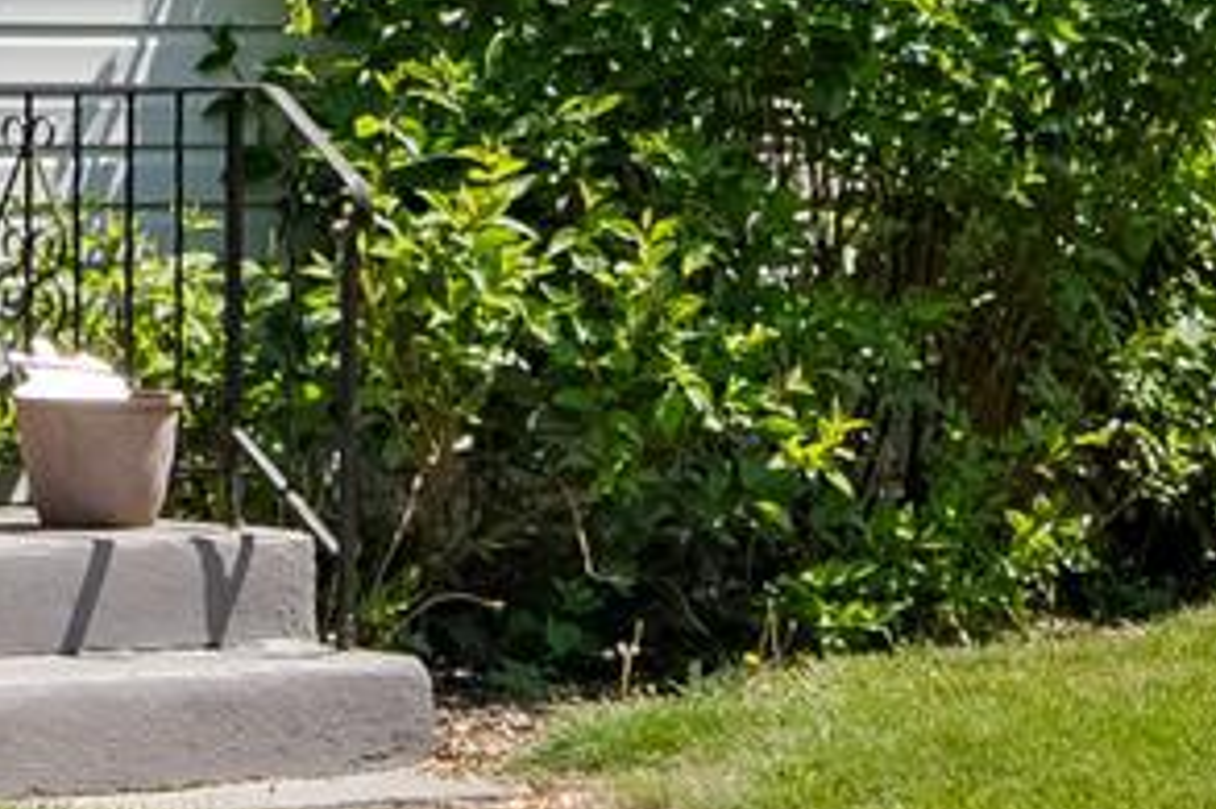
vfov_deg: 5.5
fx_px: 8271
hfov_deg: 8.1
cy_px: -670
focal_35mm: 245
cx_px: -913
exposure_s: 1/500
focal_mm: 35
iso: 200
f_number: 9
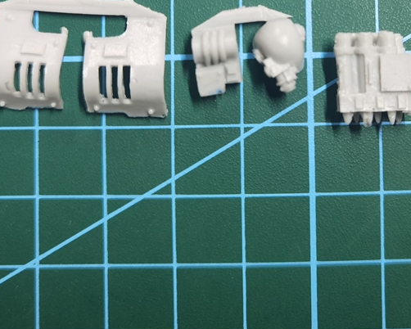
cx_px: 273
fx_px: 681
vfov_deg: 26.2
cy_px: 26
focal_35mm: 56
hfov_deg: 33.3
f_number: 1.9
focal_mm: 6.71
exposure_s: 1/33.3
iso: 320
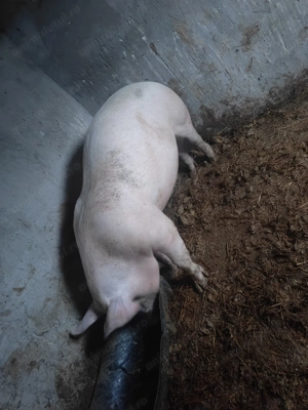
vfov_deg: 71.6
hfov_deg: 56.8
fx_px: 285
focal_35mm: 24
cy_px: 205
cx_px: 154
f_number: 1.8
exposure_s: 1/17
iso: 5000
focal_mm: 5.59
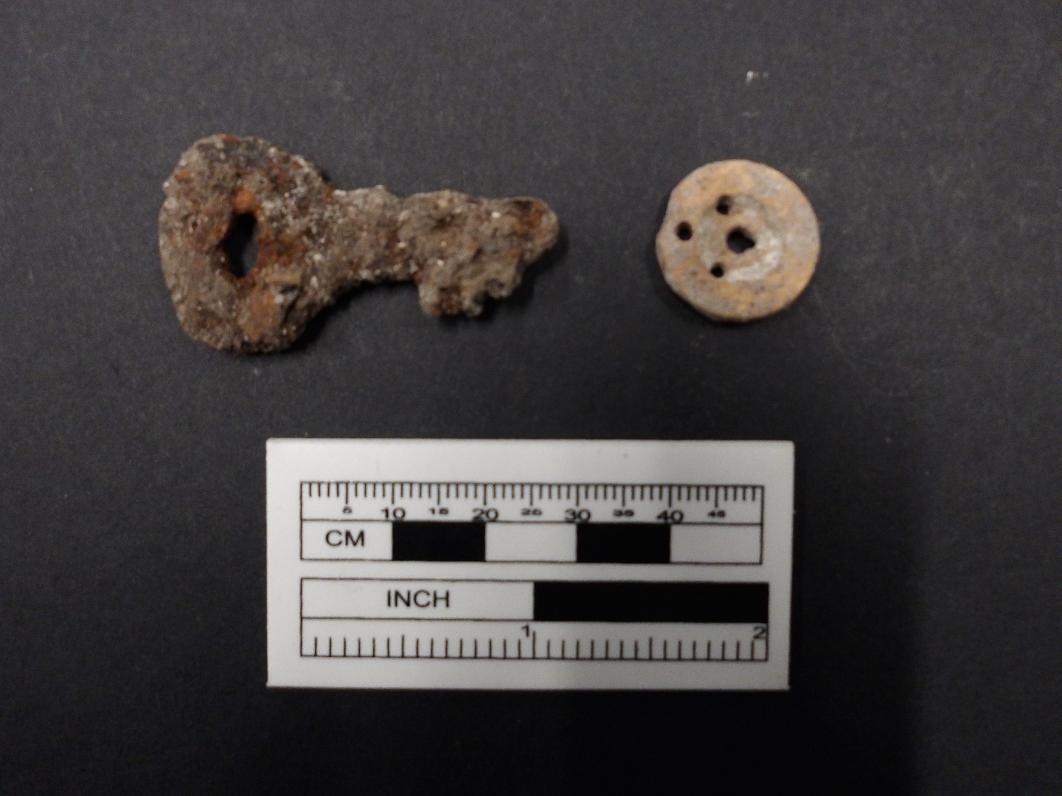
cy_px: 398
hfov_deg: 65.3
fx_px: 828
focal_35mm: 27
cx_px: 531
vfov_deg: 51.4
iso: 556
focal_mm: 4.9
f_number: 3
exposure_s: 1/60
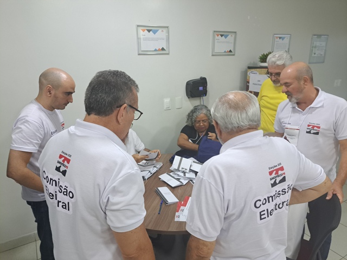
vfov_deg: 56.8
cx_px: 174
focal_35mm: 24
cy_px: 130
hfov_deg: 71.6
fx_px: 241
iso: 320
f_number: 1.8
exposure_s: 1/60
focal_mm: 5.23
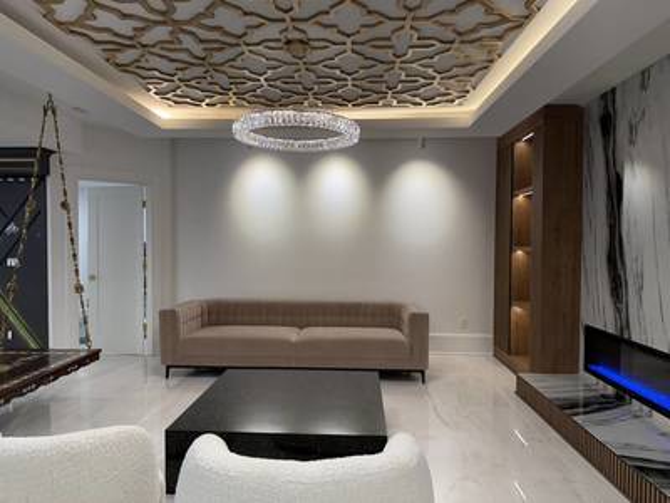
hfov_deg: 71.6
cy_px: 252
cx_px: 335
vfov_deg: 56.8
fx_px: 465
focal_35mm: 24
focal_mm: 6.76
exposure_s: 1/215
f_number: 1.78
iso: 200
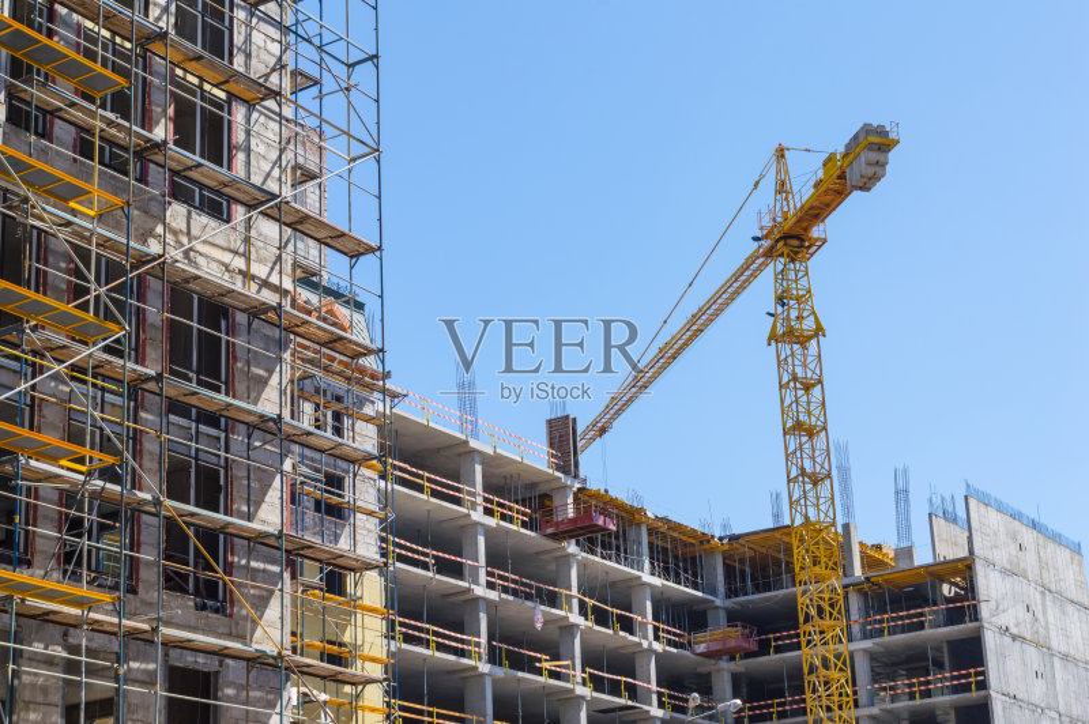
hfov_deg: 30.5
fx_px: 1995
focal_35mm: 66
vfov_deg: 20.6
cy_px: 362
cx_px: 544
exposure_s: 1/500
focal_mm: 44
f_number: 11
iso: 400
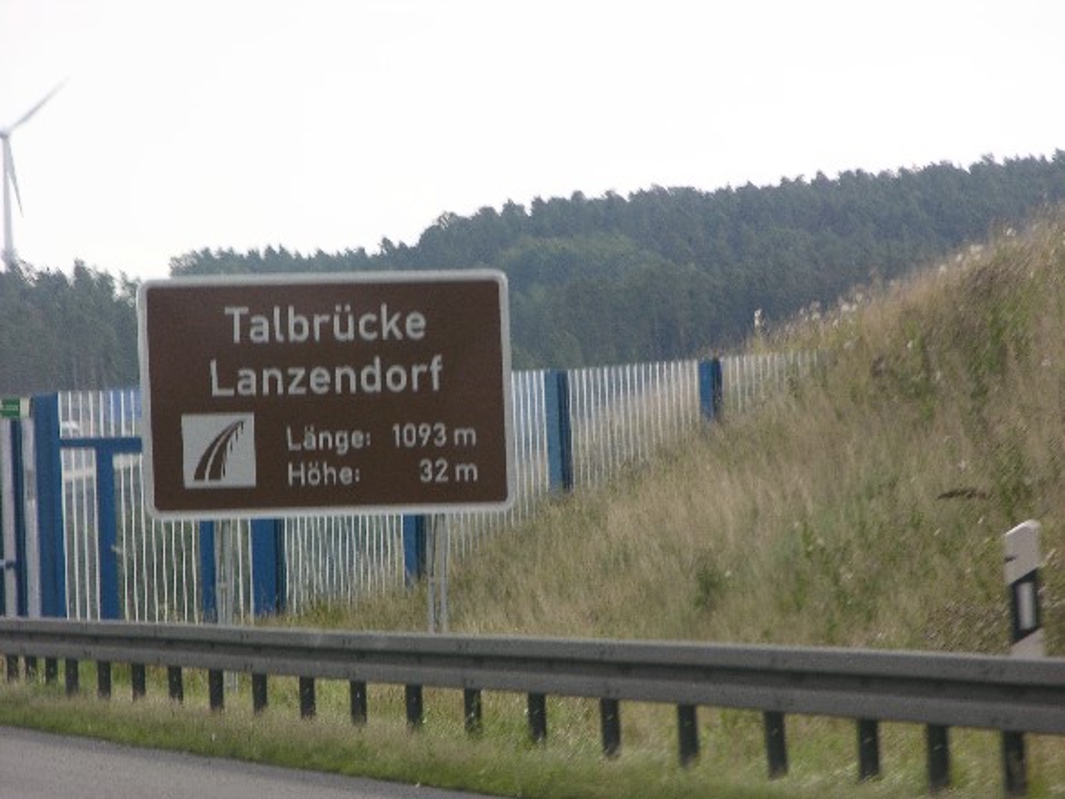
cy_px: 400
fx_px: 8613
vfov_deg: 5.3
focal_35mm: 280
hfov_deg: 7.1
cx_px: 532
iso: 50
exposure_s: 1/160
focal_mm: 71.2
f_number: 5.9
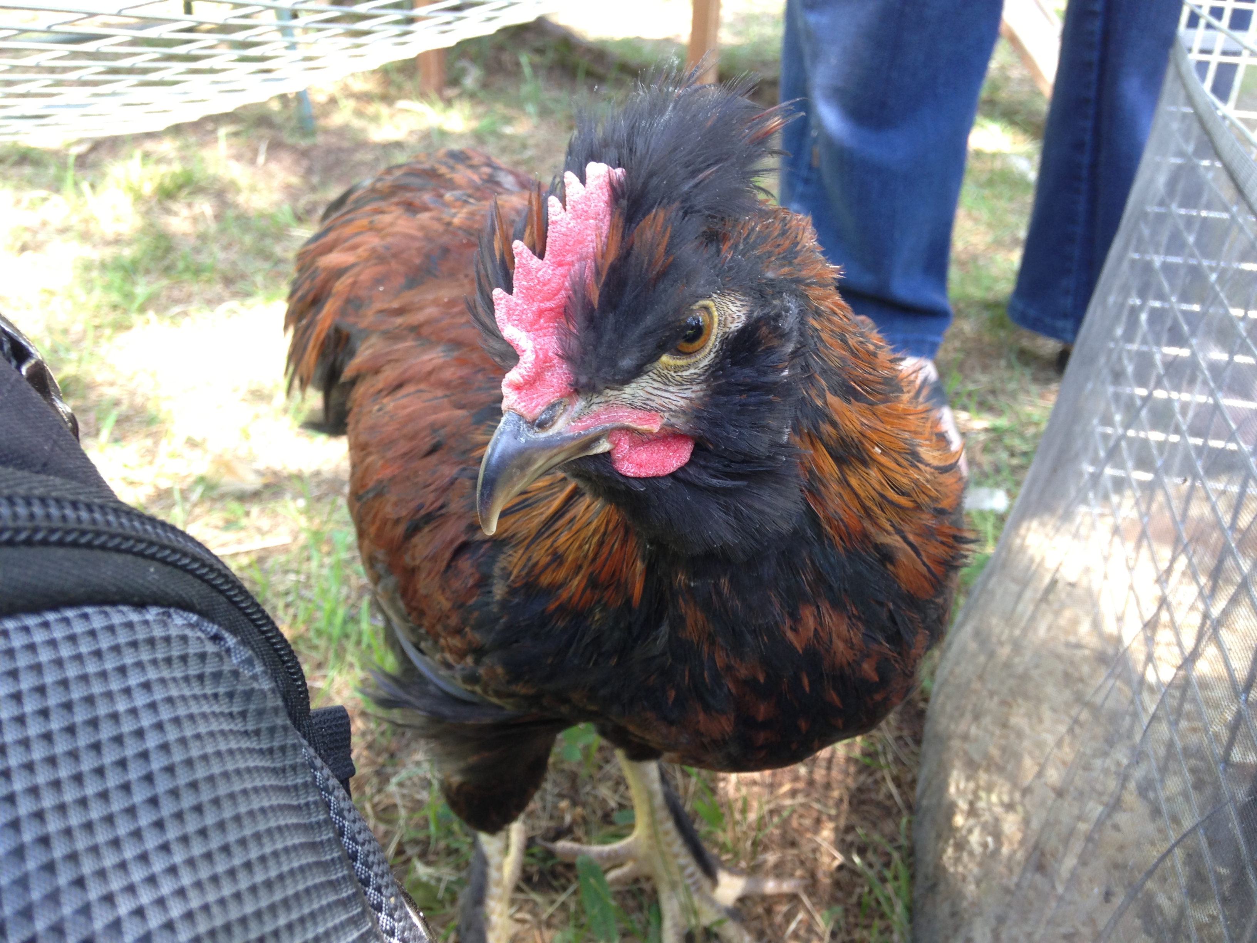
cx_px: 628
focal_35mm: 33
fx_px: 1198
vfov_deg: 42.9
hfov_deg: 55.4
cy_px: 472
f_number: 2.4
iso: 50
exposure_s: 1/24
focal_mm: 4.13
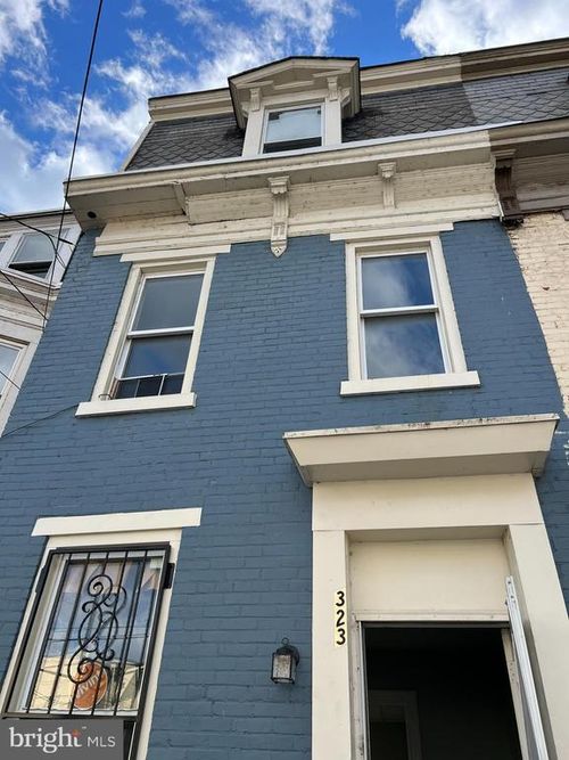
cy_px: 380
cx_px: 284
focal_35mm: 26
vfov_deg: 67.3
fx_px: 570
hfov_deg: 53.0
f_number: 1.5
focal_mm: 5.7
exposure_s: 1/2045
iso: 50
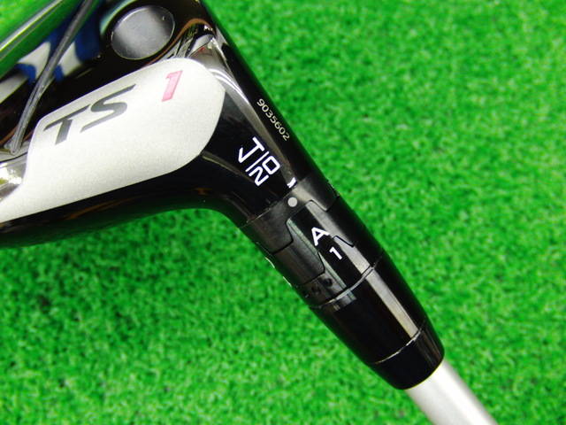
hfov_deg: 50.1
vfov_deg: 38.7
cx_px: 283
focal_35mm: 37
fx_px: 605
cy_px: 212
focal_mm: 6.42
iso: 400
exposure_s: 1/20
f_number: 3.6
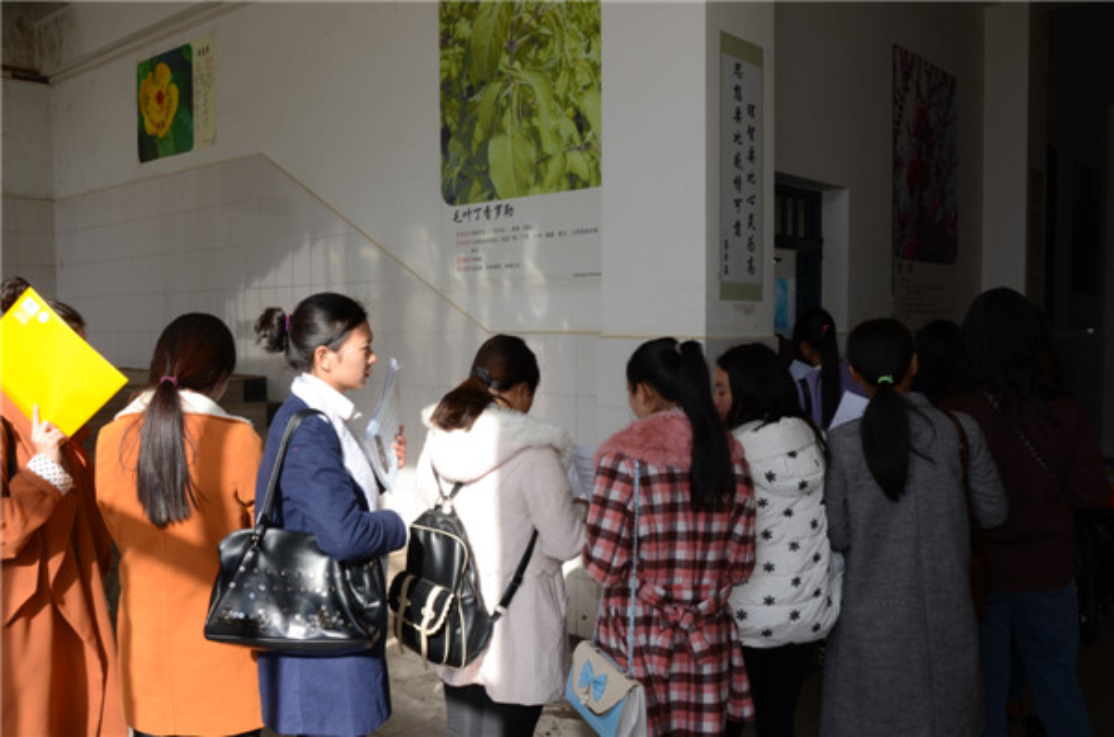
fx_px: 972
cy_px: 368
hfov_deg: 59.6
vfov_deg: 41.5
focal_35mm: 32
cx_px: 557
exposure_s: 1/60
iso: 100
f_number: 10
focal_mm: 21
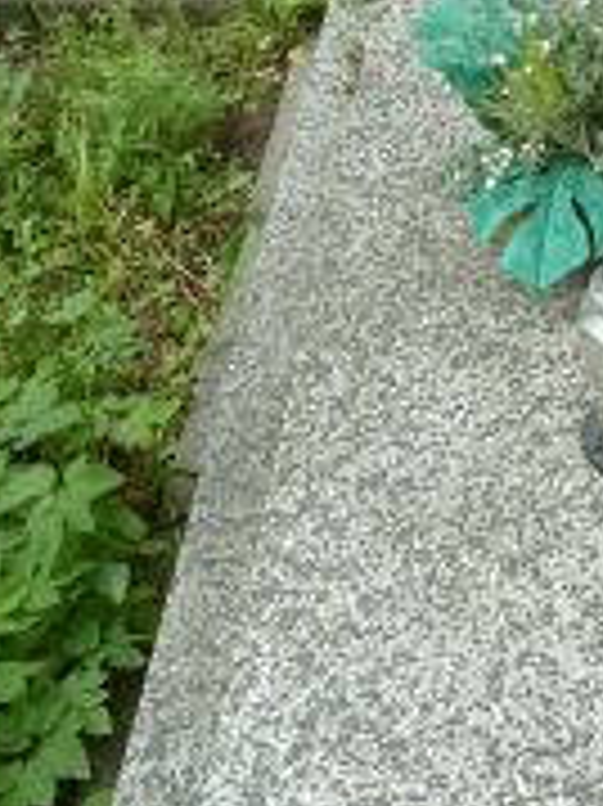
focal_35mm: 67
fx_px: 1558
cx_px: 531
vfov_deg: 27.8
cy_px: 68
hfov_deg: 21.5
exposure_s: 1/200
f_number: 3.3
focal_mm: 4.1
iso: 160
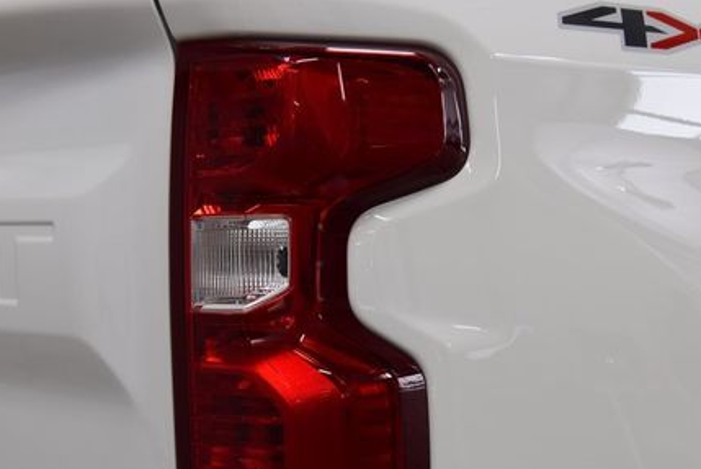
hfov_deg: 26.5
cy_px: 346
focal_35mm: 76
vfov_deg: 17.9
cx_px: 255
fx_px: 1481
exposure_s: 1/25
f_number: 7.1
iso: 400
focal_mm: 34
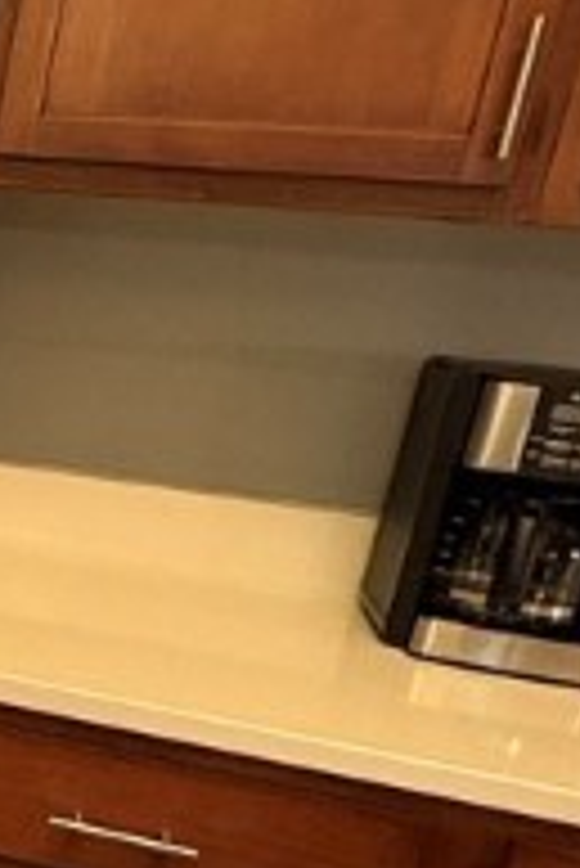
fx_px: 1399
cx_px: -593
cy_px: 558
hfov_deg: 17.0
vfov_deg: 34.2
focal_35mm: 58
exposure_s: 1/60
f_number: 2.2
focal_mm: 2.22
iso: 400
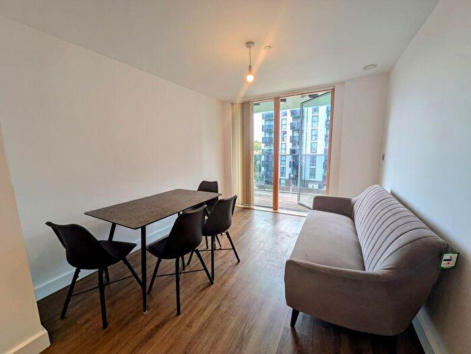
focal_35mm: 14
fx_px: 191
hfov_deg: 102.0
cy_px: 177
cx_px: 236
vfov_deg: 85.7
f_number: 2.2
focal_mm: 1.83
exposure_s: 1/100
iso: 51
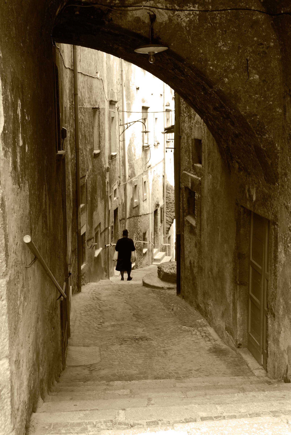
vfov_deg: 38.8
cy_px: 218
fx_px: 617
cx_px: 146
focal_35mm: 51
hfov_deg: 26.5
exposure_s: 1/20
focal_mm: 34
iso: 125
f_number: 7.1
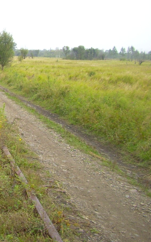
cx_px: -28
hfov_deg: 20.3
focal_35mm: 60
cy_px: 96
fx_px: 395
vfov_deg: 33.9
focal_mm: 5.7
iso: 80
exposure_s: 1/100
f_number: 2.9
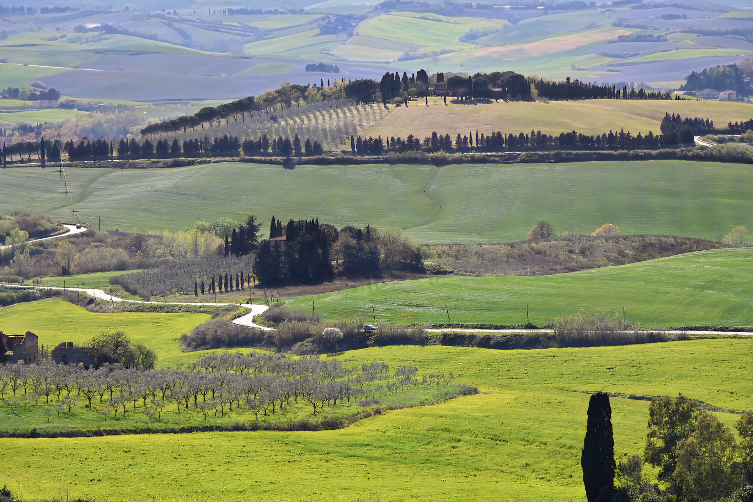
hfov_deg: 13.7
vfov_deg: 9.1
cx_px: 376
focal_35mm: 150
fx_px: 3137
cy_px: 251
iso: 125
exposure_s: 1/500
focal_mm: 150
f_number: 5.6
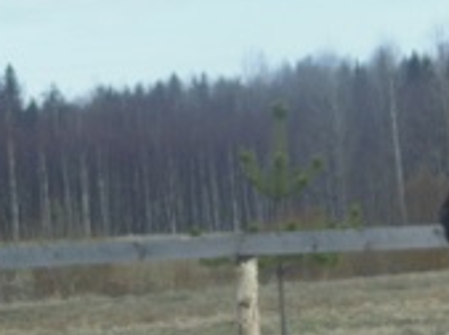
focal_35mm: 185
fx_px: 2395
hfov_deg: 10.7
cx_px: 335
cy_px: -144
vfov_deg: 7.9
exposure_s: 1/320
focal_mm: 9.3
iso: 125
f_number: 4.7
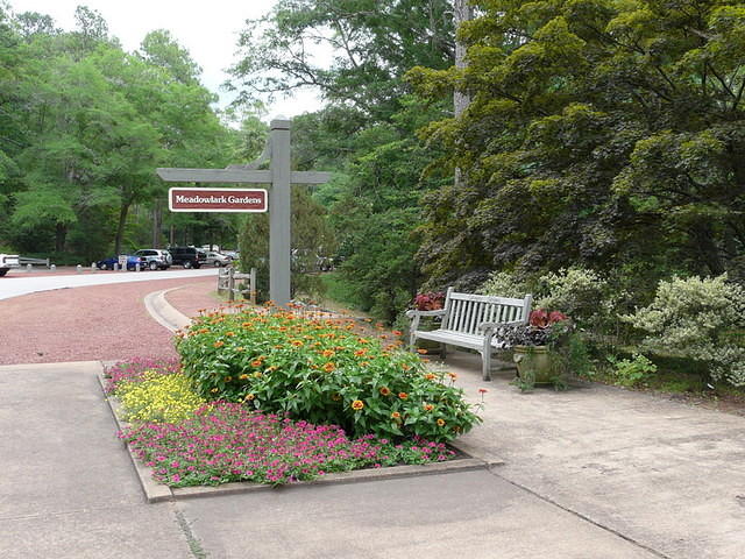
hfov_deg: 51.4
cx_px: 372
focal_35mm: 36
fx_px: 775
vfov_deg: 39.7
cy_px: 280
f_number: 4
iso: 100
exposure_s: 1/100
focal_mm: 4.6
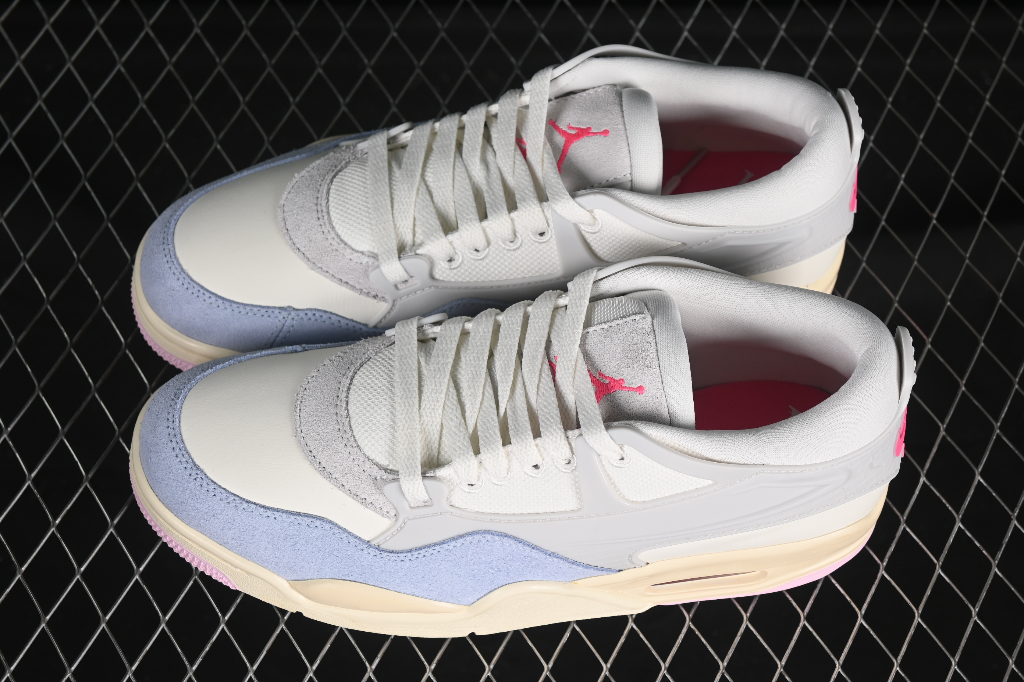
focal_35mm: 75
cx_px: 512
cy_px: 341
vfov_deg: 18.2
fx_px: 2133
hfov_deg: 27.0
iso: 160
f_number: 7.1
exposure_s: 1/80
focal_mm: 50
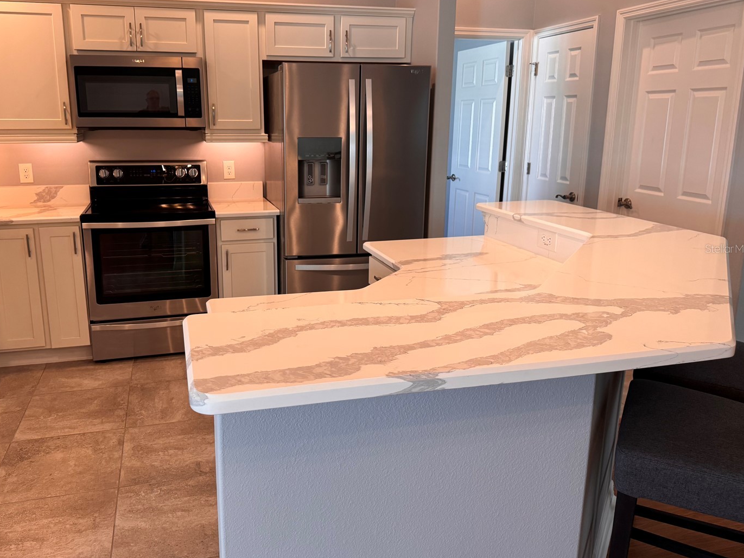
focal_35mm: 28
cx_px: 322
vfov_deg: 49.7
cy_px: 248
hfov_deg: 63.2
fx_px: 602
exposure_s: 1/120
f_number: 1.78
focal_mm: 6.76
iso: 200
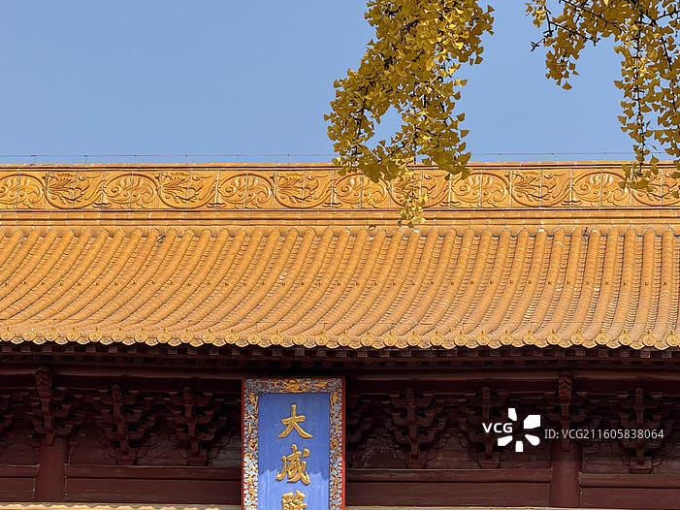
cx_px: 296
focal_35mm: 137
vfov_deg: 10.8
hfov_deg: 14.4
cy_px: 277
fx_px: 2692
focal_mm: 15.66
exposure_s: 1/840
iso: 64
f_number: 2.8
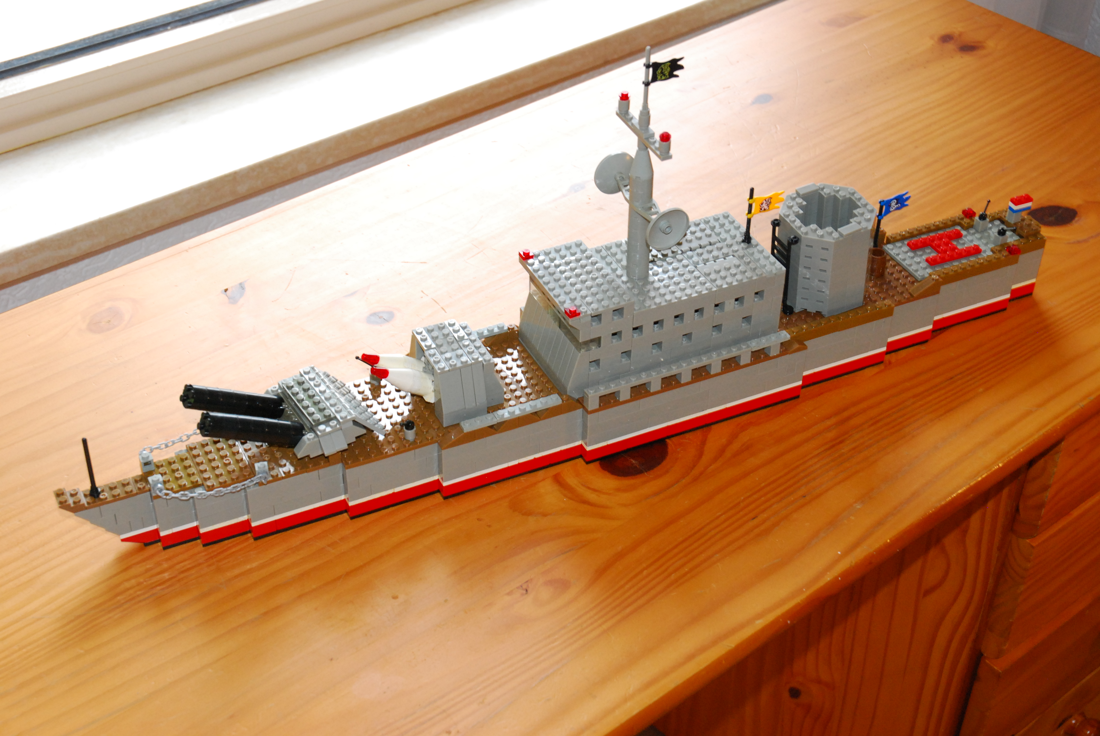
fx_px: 1744
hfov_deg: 35.0
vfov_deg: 23.8
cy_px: 368
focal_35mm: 57
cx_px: 550
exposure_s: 1/60
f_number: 6.3
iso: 640
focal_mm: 38
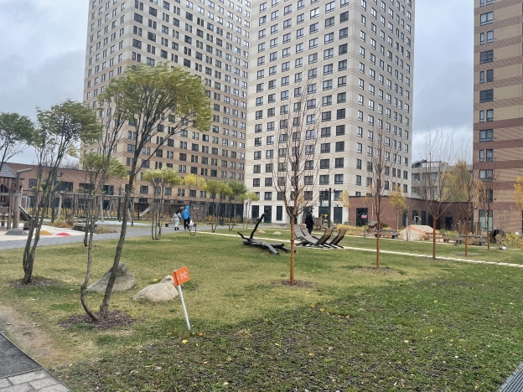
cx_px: 262
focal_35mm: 26
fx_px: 393
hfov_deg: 67.3
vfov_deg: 53.1
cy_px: 196
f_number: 1.6
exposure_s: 1/421
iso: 32
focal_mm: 4.2
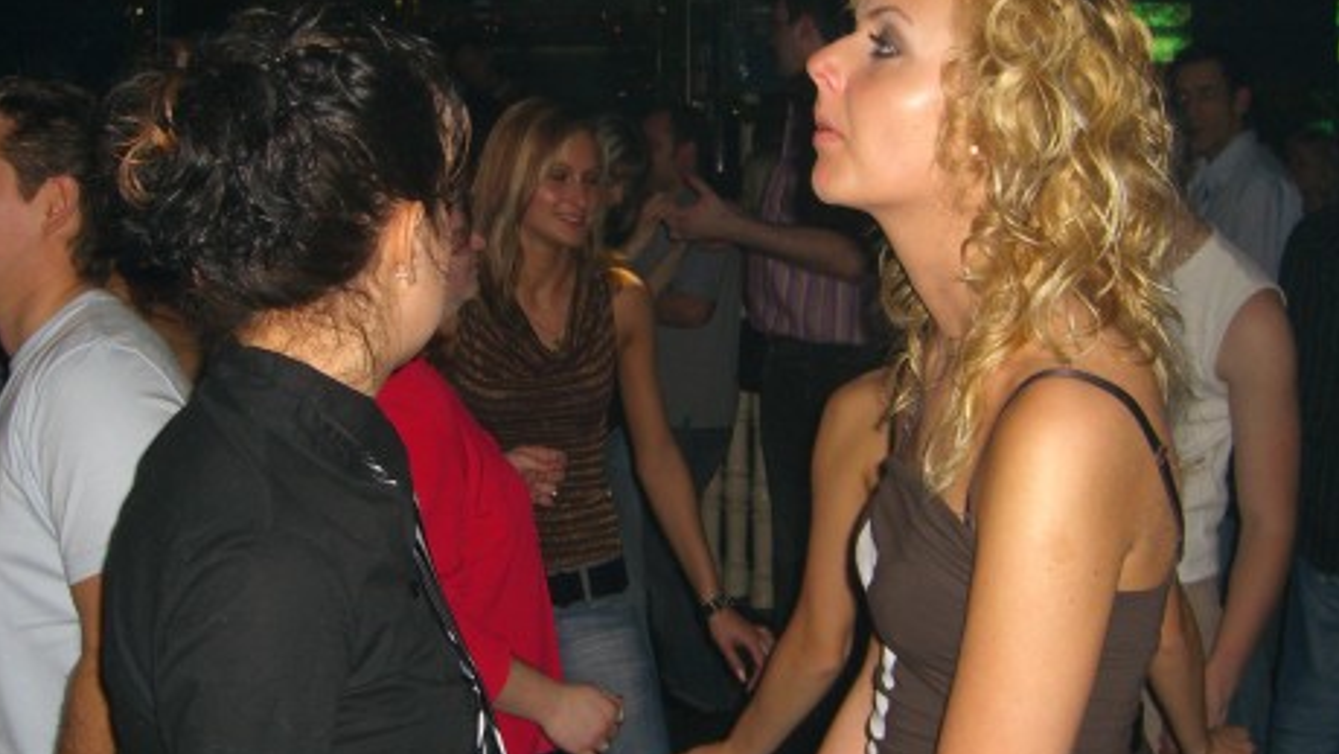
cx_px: 611
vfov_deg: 22.2
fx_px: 1918
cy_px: 355
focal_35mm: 54
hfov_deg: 38.5
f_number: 2.8
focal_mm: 7.9
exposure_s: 1/60
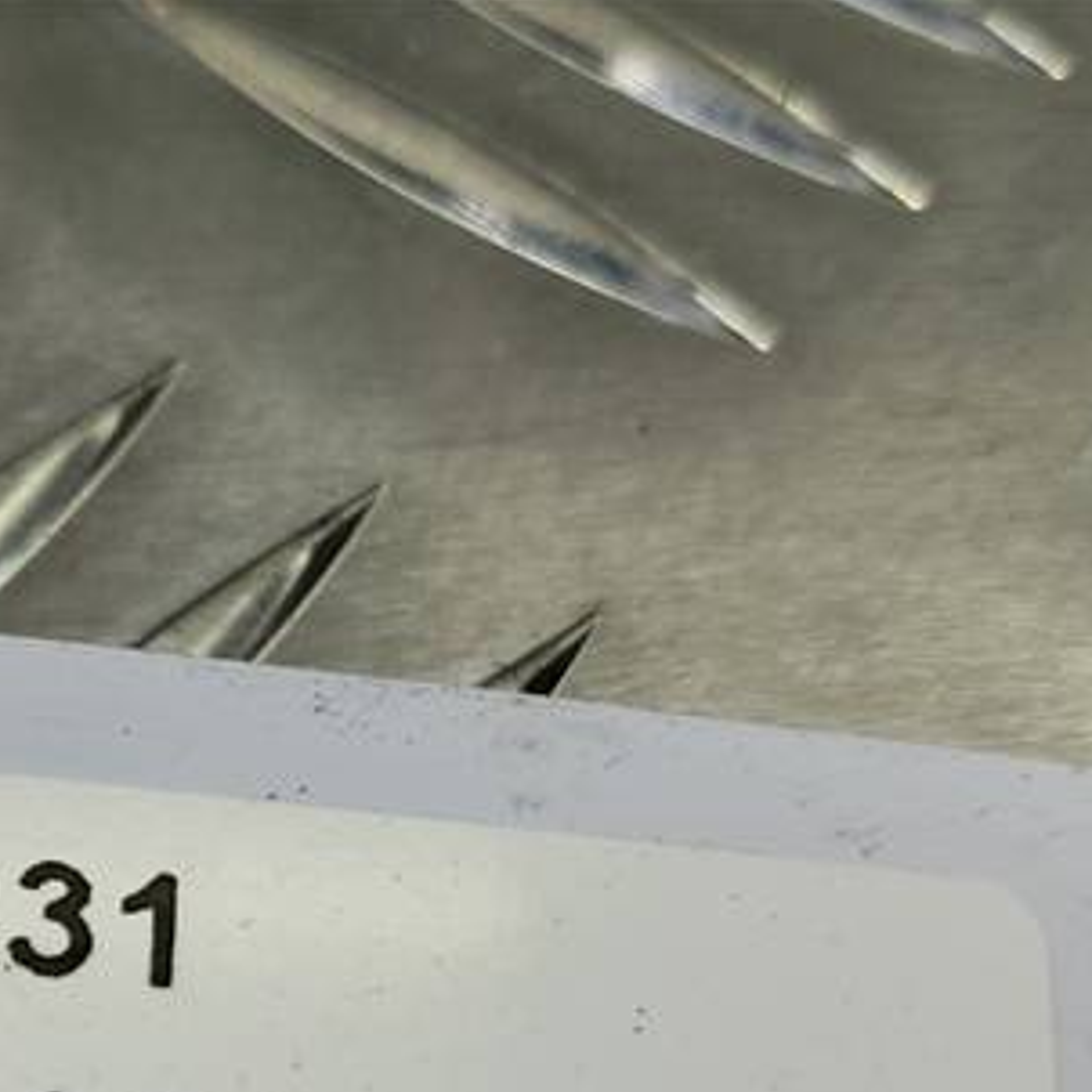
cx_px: -148
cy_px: 1381
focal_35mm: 81
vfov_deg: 19.8
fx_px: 2891
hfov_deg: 20.3
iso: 146
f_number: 1.6
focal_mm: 4.11
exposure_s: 1/66.7
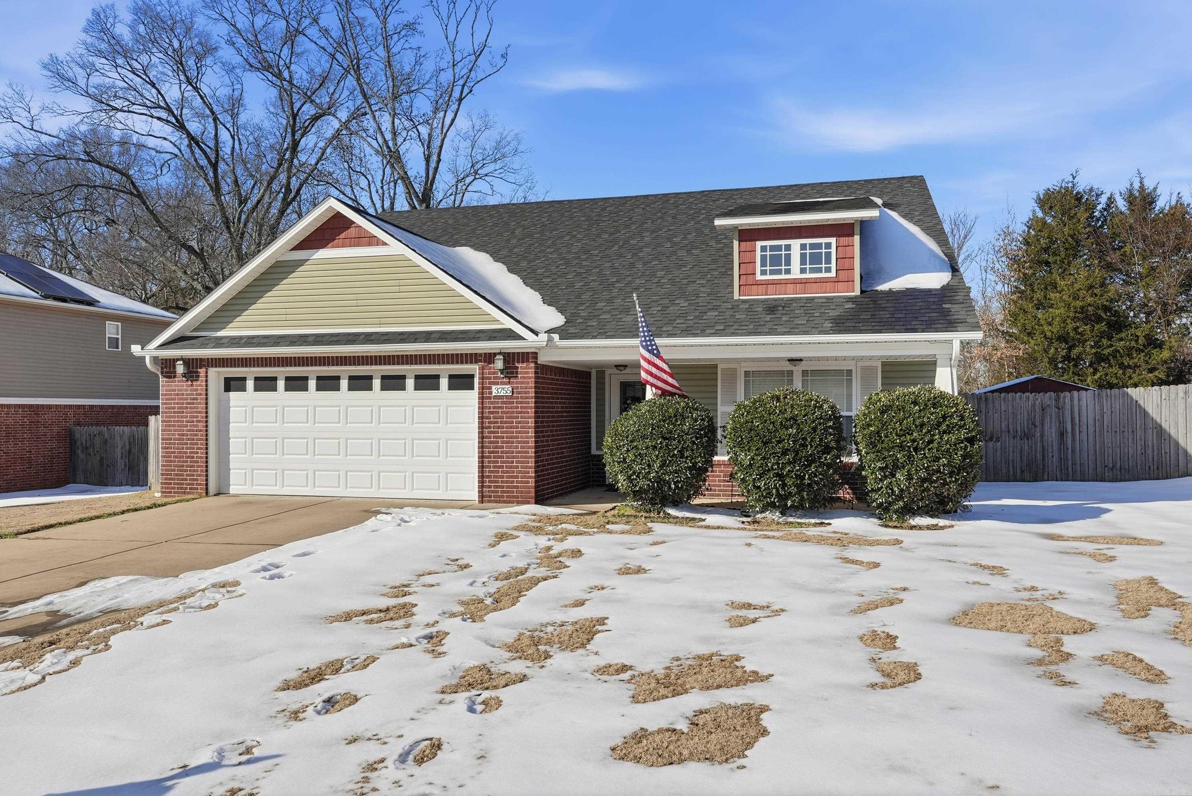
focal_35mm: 26
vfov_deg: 48.8
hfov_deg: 68.3
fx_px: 878
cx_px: 596
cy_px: 398
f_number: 9
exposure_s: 1/1600
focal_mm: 26.5
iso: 250
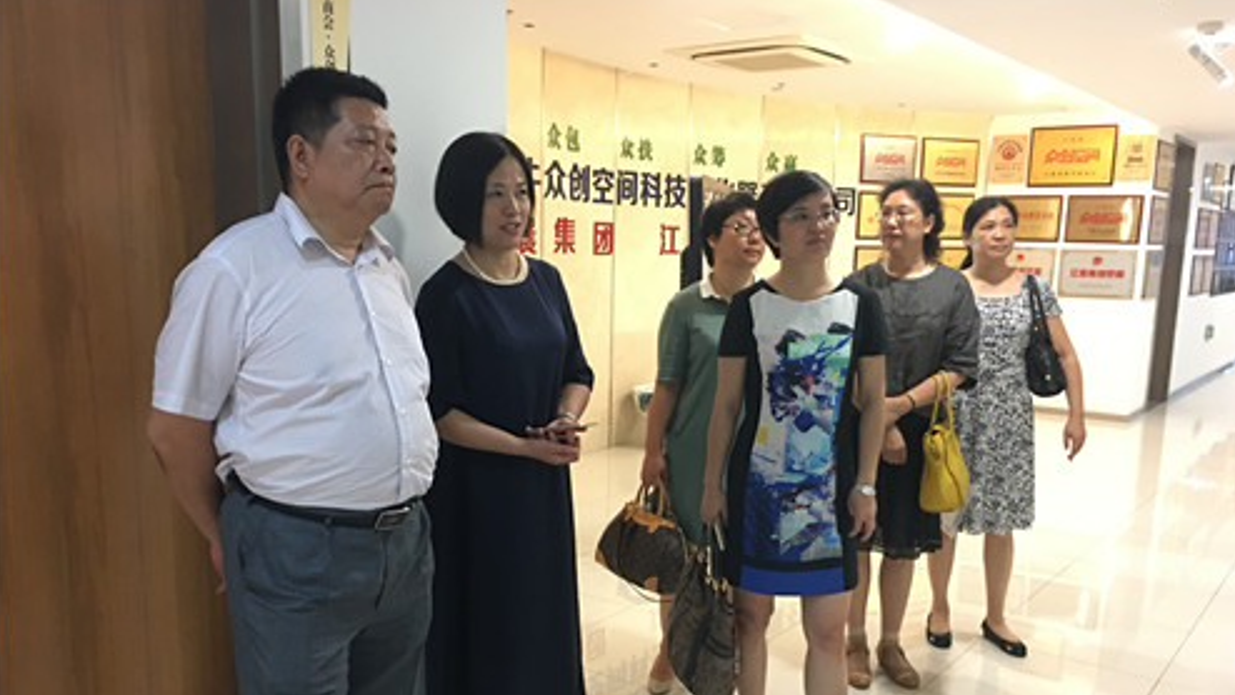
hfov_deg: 61.0
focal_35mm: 32
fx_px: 1048
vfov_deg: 36.4
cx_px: 620
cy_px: 444
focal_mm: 4.15
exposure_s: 1/8
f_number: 2.2
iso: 100
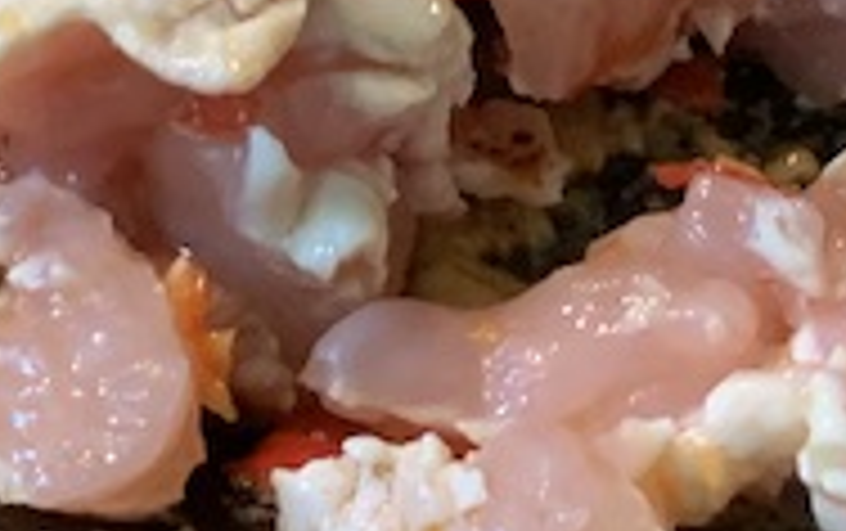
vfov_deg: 8.4
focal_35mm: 150
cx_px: 369
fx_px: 3463
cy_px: -432
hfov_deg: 13.9
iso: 200
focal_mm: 4.25
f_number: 1.8
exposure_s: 1/50
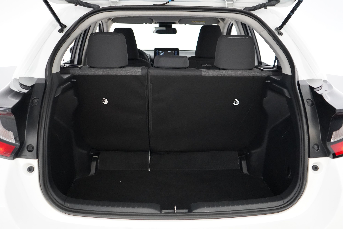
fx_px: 286
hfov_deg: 61.9
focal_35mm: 30
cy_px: 114
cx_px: 172
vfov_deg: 43.6
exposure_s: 1/160
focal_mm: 30
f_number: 3.5
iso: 10000
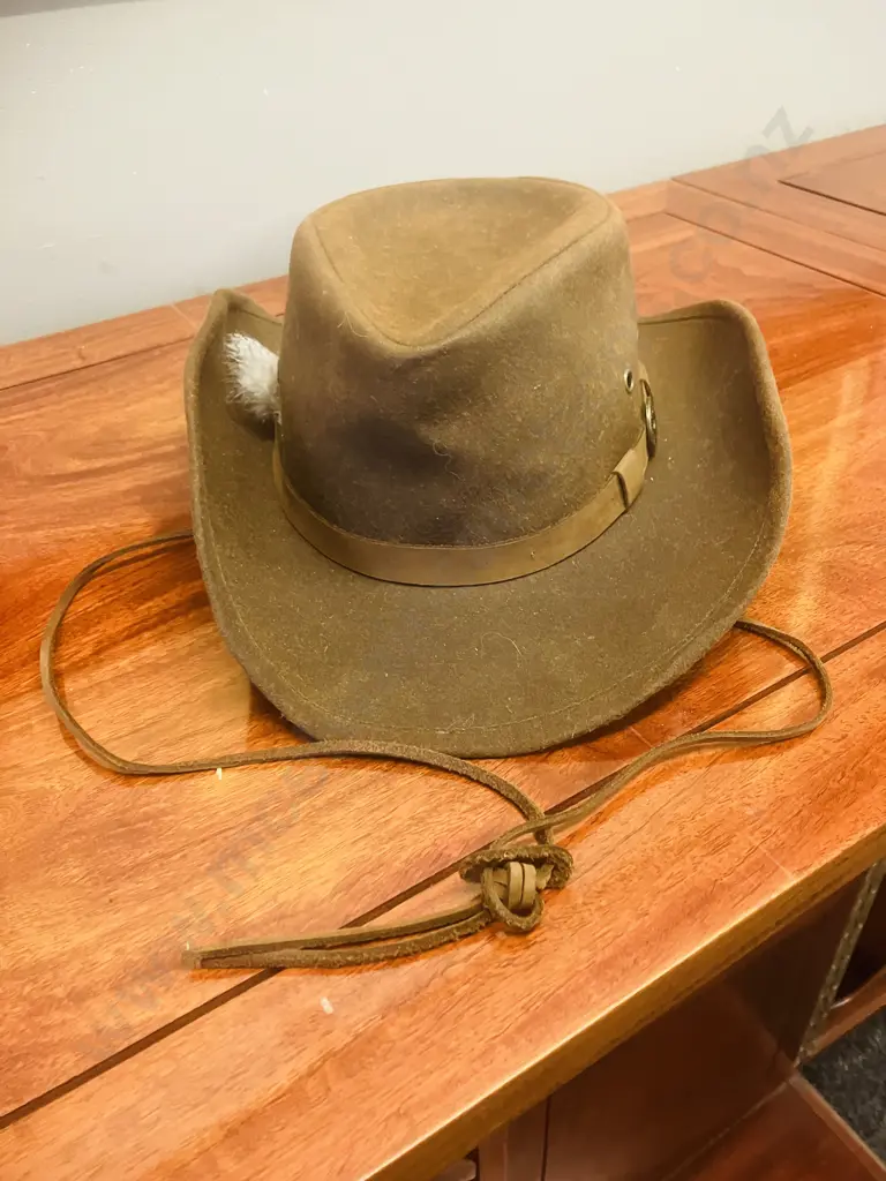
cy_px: 590
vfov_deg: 63.4
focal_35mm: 28
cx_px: 443
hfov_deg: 49.7
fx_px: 956
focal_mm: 3.99
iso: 320
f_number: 1.8
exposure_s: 1/33
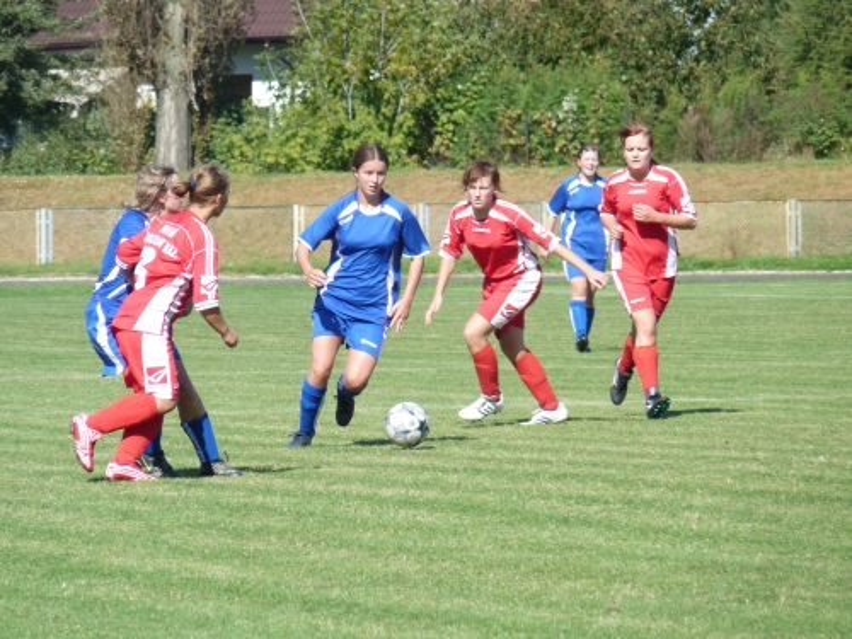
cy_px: 320
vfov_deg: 4.2
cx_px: 426
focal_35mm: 352
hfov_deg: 5.6
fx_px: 8664
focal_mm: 62.5
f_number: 4
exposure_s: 1/500
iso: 100
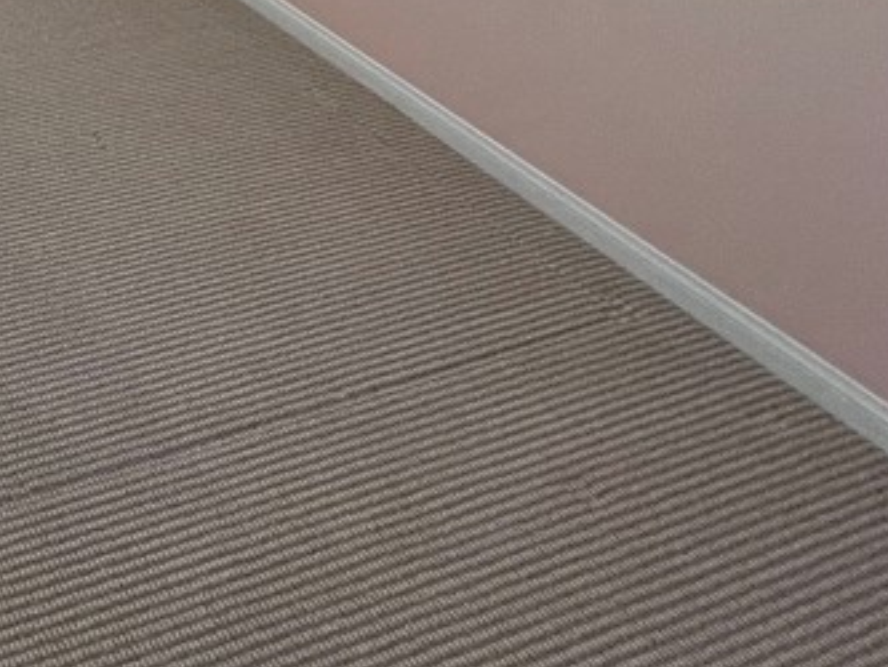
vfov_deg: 26.3
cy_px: -334
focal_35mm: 40
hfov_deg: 33.2
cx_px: -288
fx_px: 1026
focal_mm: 1.57
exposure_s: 1/120
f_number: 1.8
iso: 125
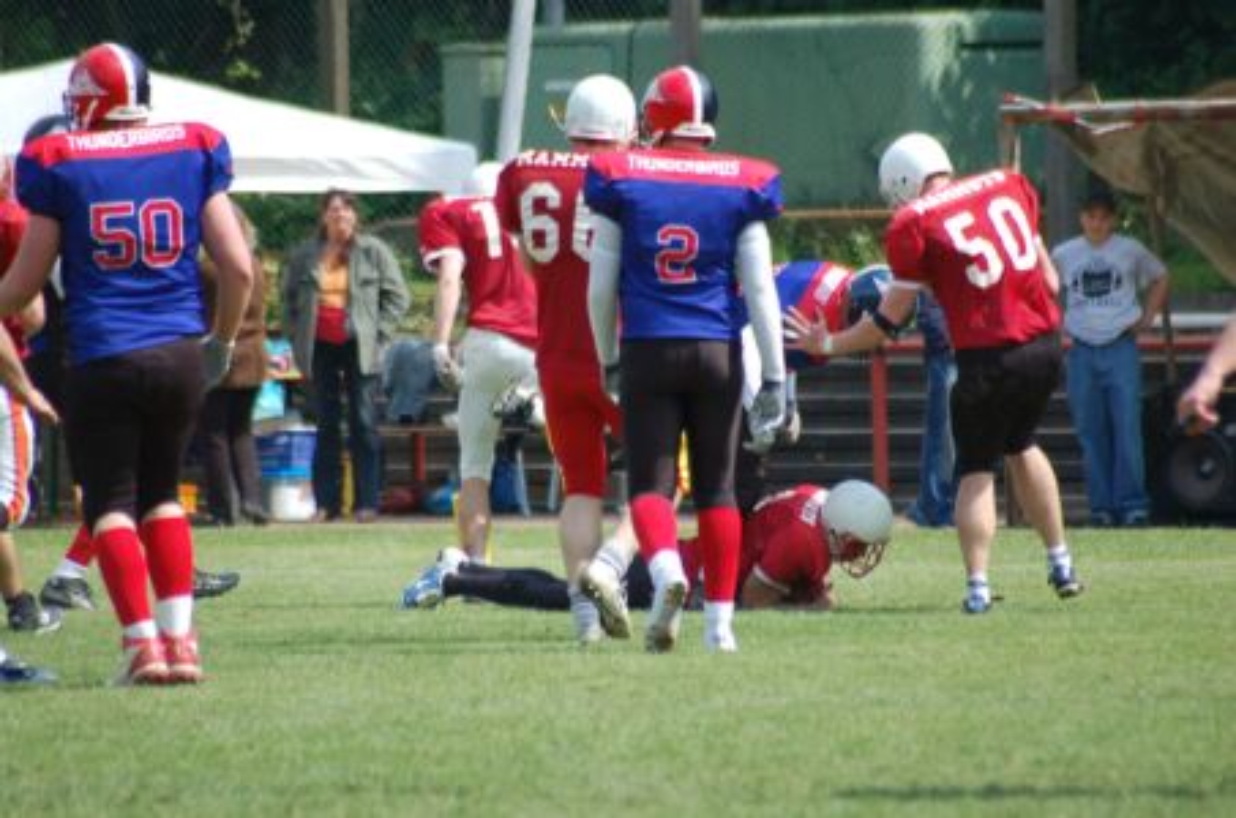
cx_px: 618
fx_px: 15417
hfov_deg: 4.6
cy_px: 409
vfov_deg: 3.0
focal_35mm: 450
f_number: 5.6
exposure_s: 1/1000
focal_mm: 300
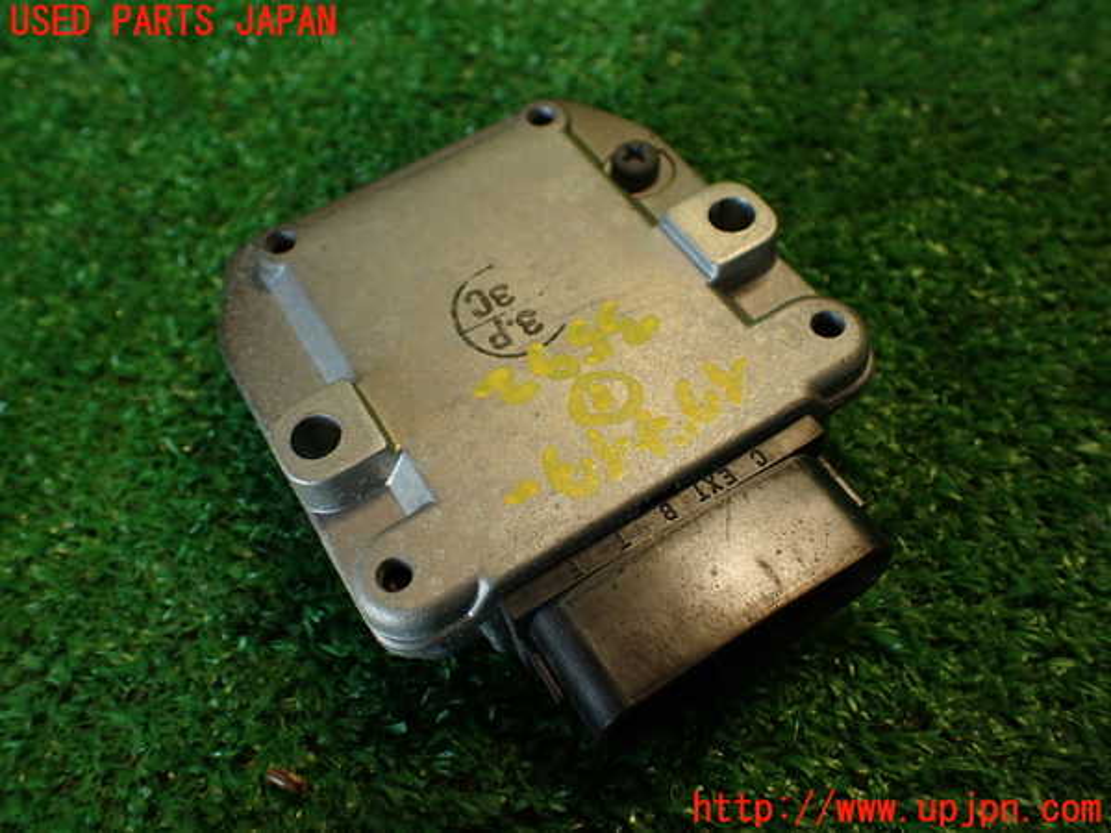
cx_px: 556
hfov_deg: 56.8
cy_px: 416
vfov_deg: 44.2
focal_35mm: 32
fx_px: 1027
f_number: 2.4
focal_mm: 5.79
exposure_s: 1/60
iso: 200
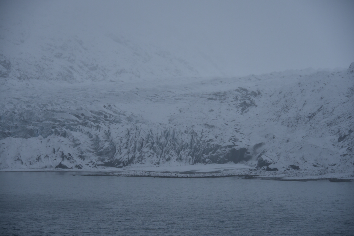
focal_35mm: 116
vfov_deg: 11.8
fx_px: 1141
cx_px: 177
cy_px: 118
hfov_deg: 17.6
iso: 100
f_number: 6.3
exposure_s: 1/250
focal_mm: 116
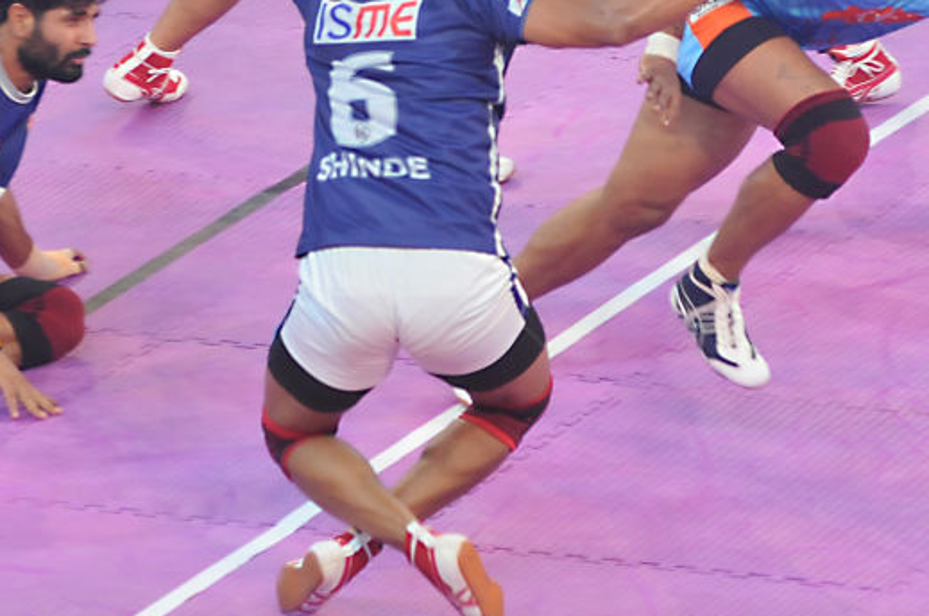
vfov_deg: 3.0
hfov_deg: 4.5
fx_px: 11822
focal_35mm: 459
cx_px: 499
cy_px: 91
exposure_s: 1/320
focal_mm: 155
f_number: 4
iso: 800
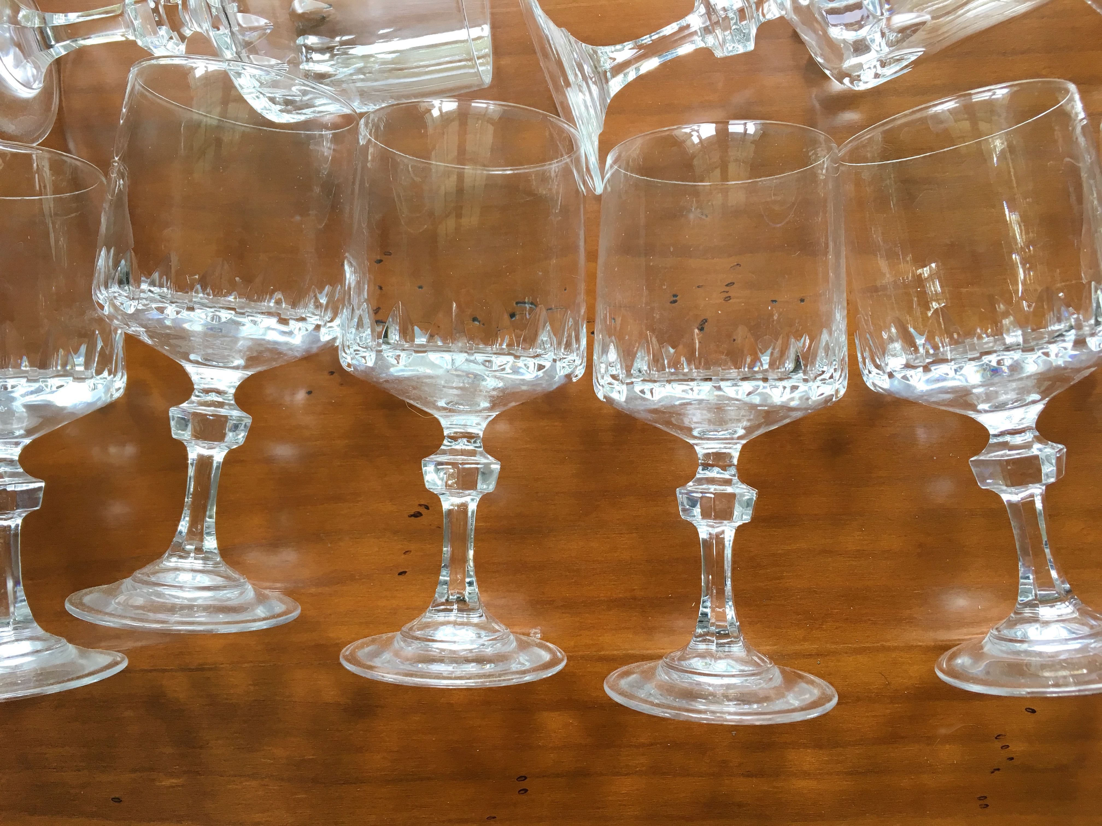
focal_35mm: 29
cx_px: 551
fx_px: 923
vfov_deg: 48.2
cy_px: 413
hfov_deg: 61.7
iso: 32
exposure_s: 1/33
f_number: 2.2
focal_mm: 4.15
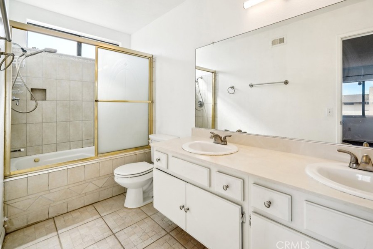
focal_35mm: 16
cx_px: 209
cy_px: 109
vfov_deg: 73.4
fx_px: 166
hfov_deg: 96.3
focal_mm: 14
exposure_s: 1/30
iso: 125
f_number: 8
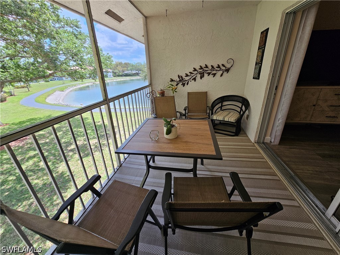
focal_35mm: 13
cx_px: 170
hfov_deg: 106.2
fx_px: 128
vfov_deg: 89.9
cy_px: 128
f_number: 2.2
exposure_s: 1/153
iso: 50
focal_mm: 2.2
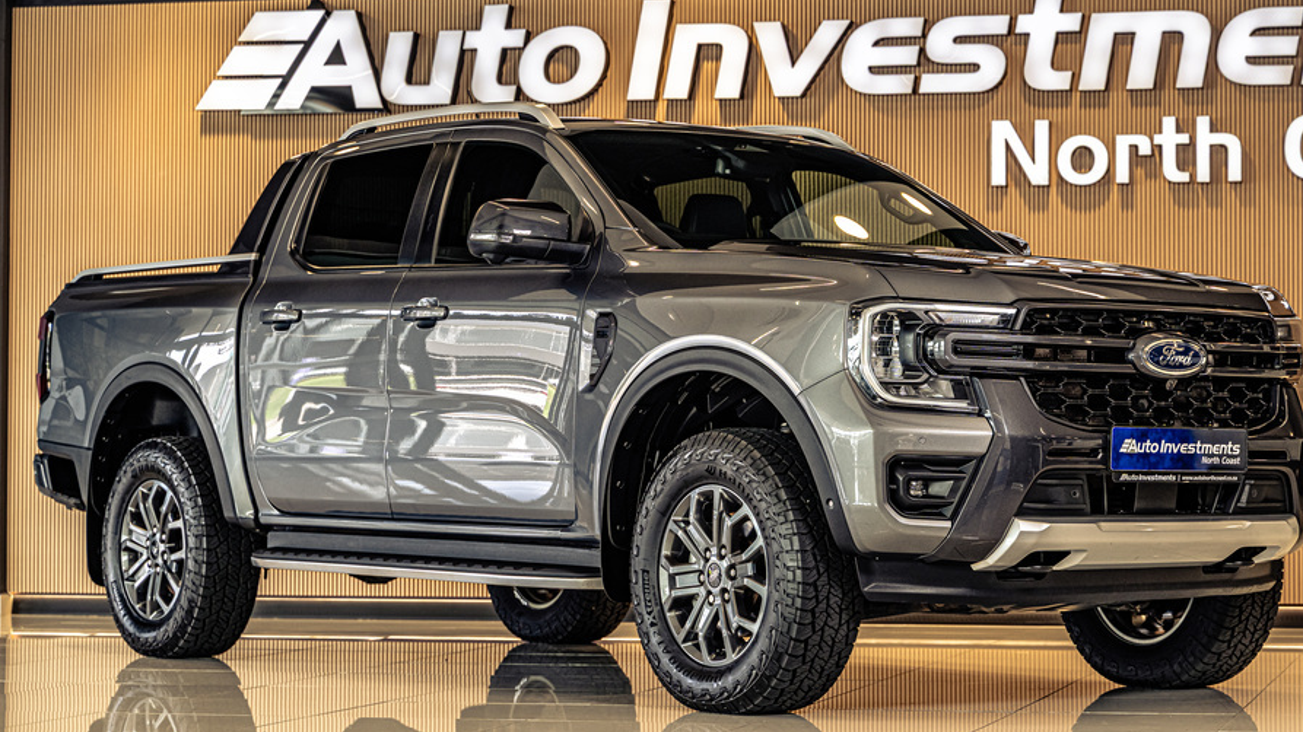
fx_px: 3109
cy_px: 375
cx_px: 722
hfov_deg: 23.7
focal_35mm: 90
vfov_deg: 13.4
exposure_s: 1/125
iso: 500
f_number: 4.5
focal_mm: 75
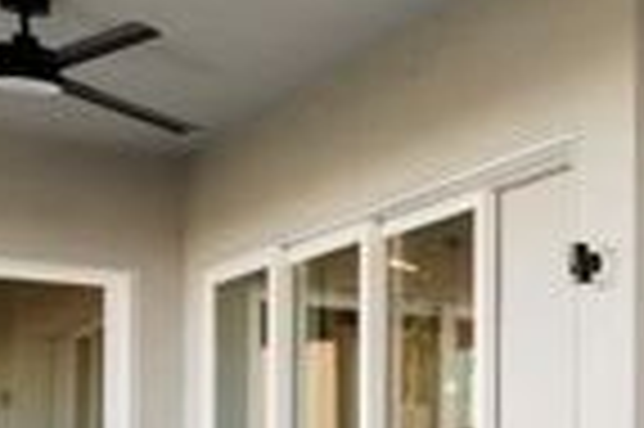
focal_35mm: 74
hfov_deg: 19.4
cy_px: 491
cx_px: 1200
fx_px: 1322
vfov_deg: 17.6
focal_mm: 10
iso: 100
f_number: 8
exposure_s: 1/5
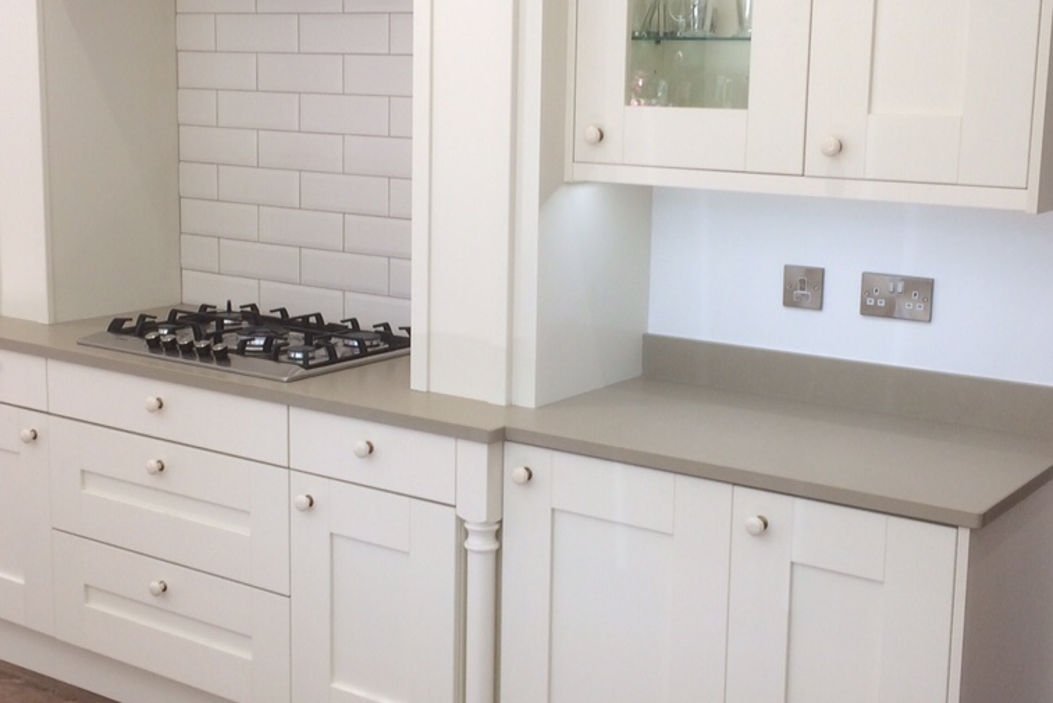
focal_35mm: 51
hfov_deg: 38.9
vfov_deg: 26.5
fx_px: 1492
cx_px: 497
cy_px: 323
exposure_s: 1/100
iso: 40
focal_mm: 4.15
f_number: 2.2
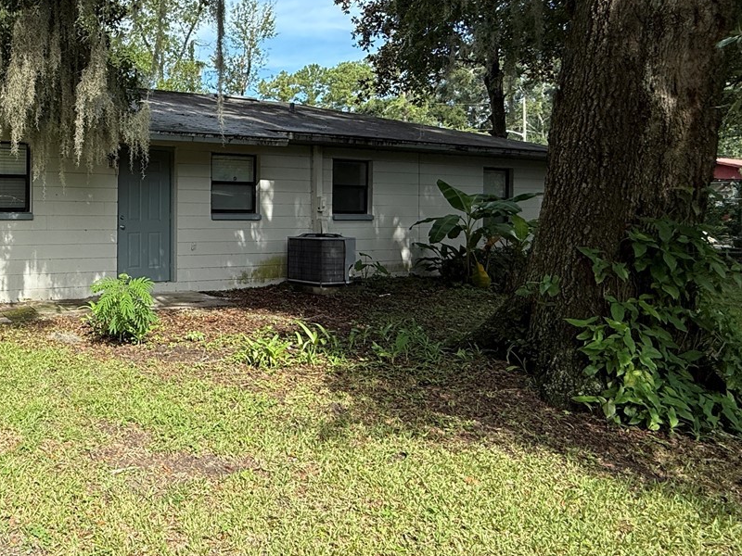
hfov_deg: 56.6
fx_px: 600
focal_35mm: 28
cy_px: 220
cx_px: 105
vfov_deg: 49.4
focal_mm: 2.22
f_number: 2.2
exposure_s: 1/734
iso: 50
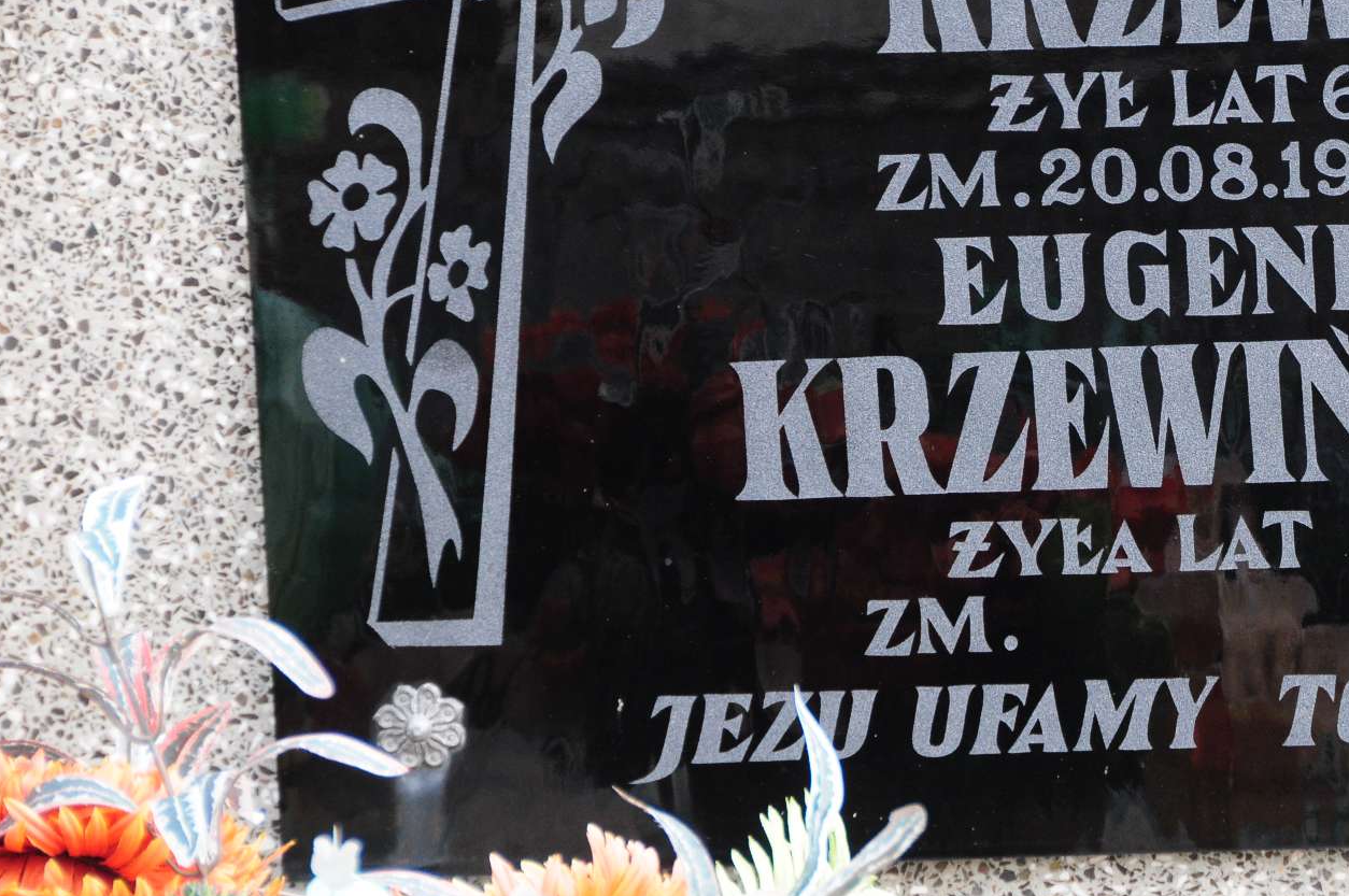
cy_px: 176
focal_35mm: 436
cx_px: 1077
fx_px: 16319
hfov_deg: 4.7
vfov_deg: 3.1
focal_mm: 170
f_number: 7.1
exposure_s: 1/125
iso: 500
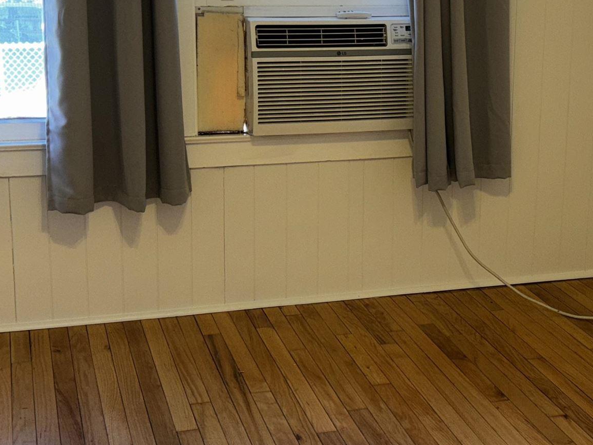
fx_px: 1182
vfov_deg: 21.3
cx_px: 431
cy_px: 176
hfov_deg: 27.8
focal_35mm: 69
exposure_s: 1/30
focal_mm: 5.96
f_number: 1.6
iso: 40
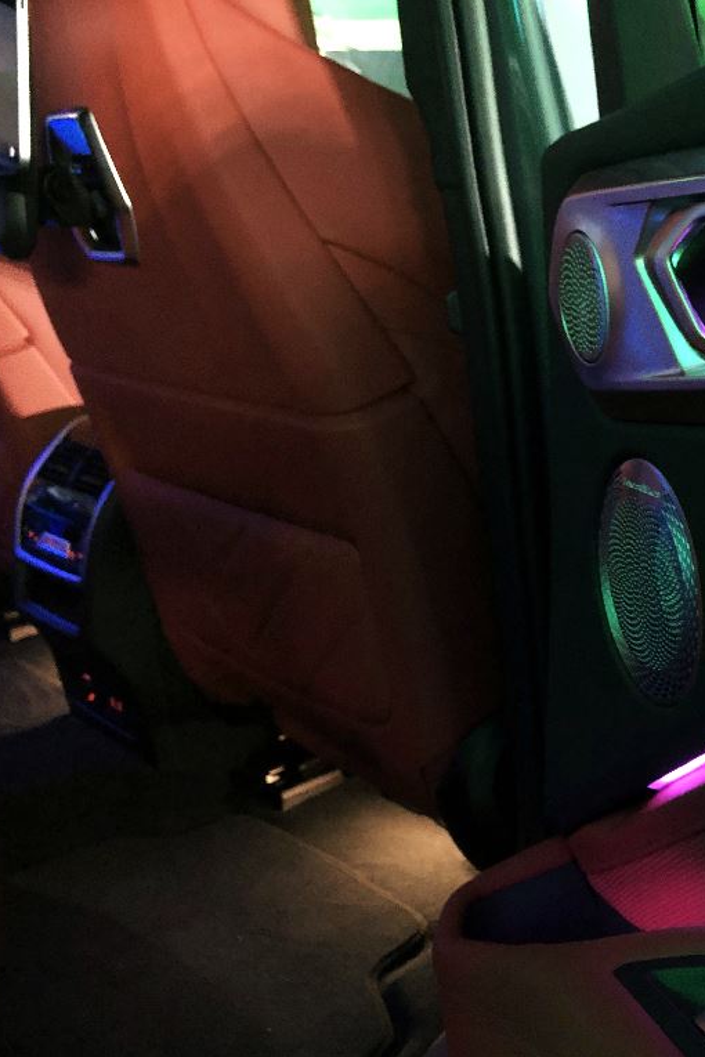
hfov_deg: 32.9
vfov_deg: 49.6
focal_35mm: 39
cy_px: 529
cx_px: 603
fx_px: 1146
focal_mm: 3.99
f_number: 1.8
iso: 125
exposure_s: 1/4
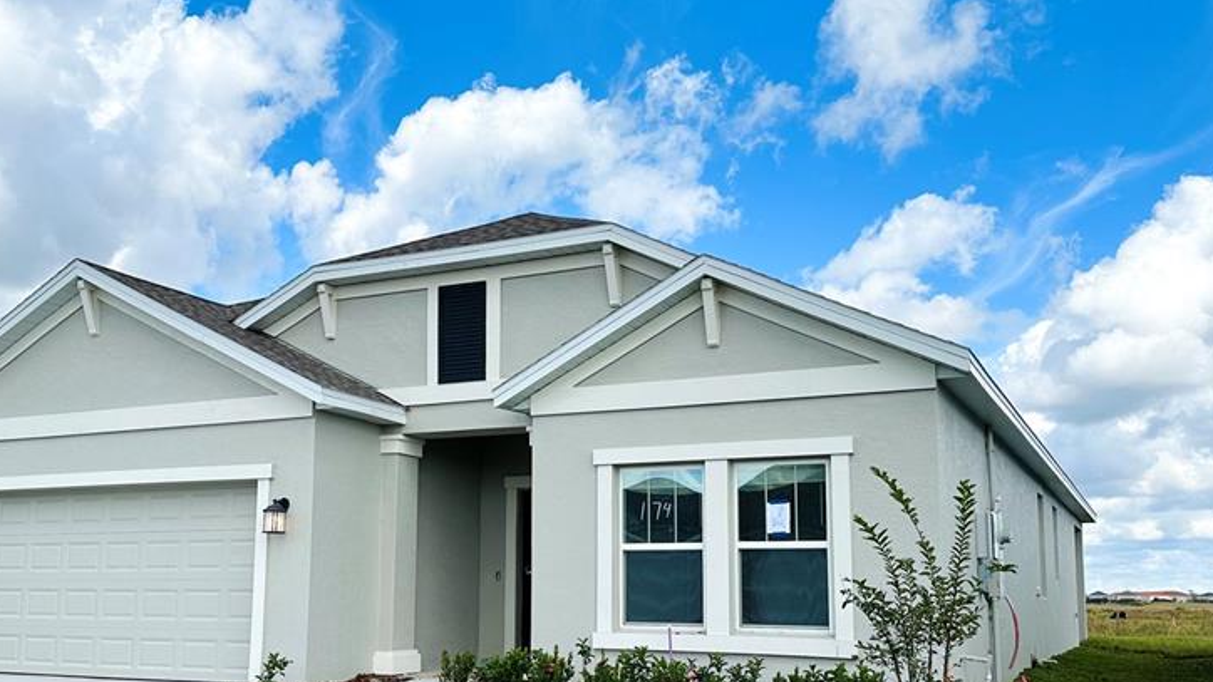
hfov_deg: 53.9
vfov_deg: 31.7
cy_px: 452
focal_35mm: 37
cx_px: 553
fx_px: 1190
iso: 80
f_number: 1.78
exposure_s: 1/5525
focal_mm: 6.86
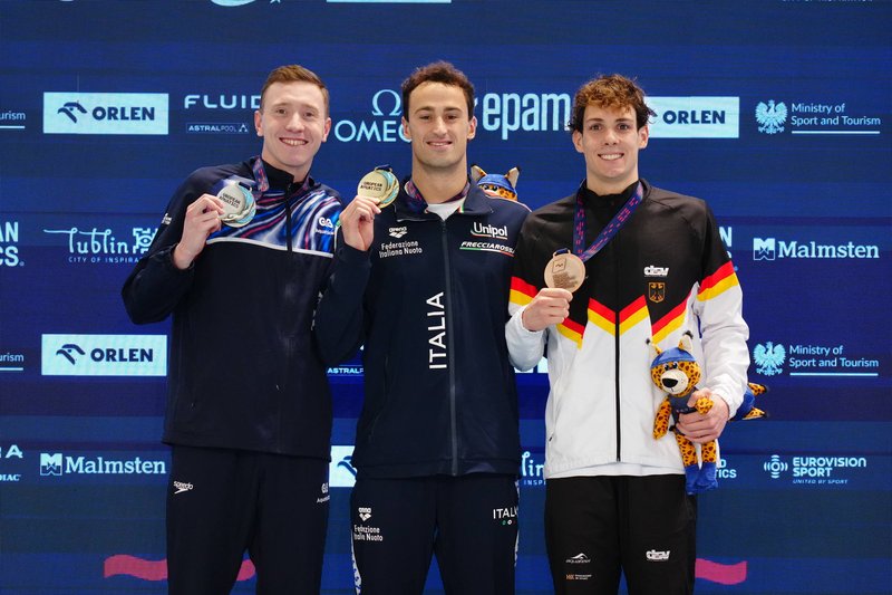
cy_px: 298
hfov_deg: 5.2
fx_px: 9908
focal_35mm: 400
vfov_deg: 3.4
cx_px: 446
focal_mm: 400
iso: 3200
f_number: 2.8
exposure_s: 1/640
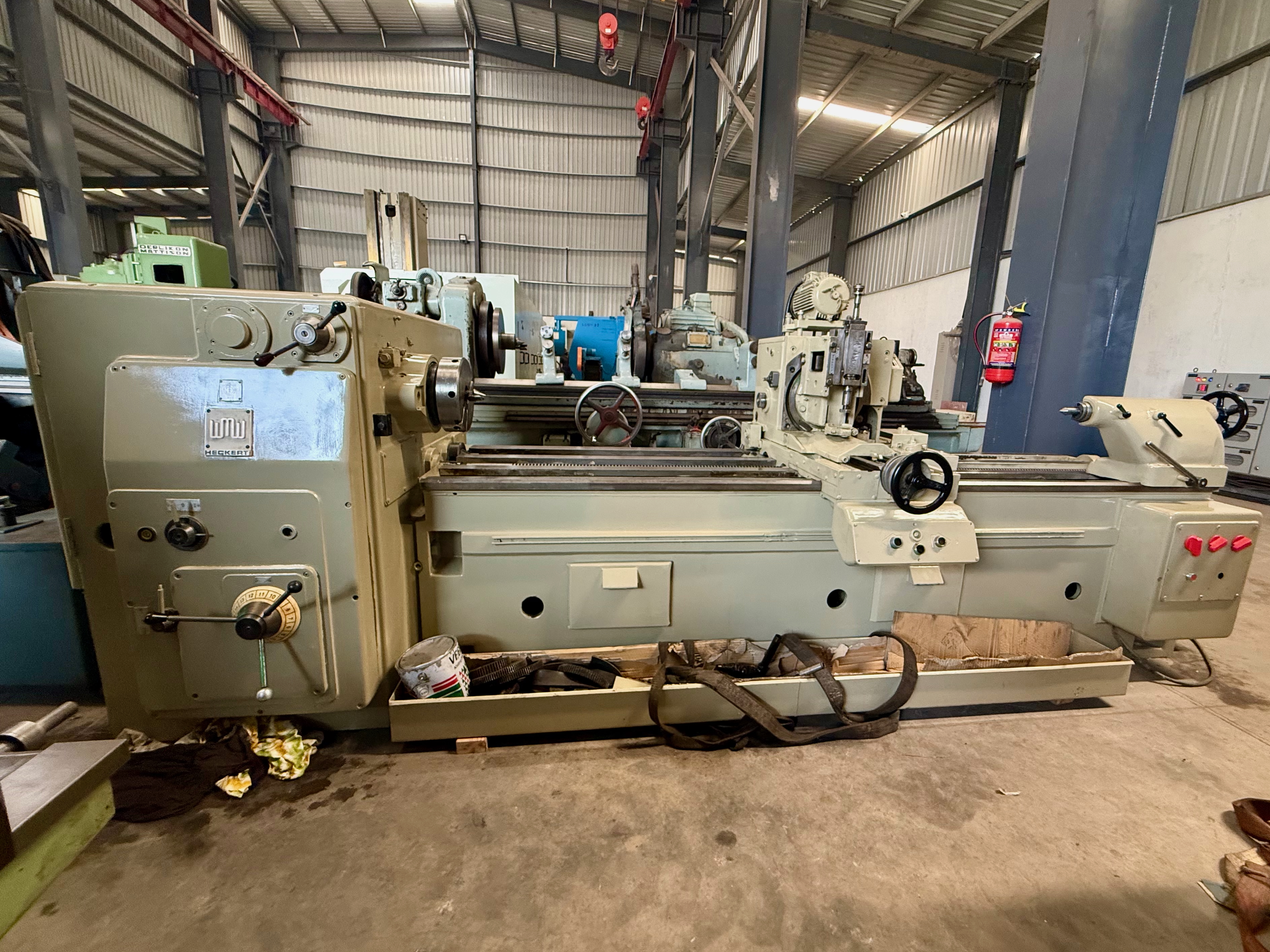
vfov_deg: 81.7
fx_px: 550
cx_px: 669
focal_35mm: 15
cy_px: 481
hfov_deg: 98.1
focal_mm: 2.22
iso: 320
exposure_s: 1/85
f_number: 2.2
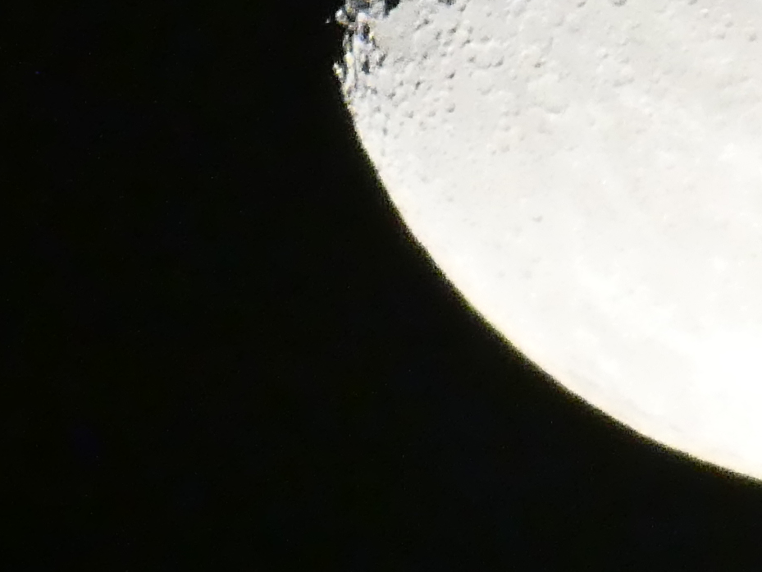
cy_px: -45
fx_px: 139206
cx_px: 1008
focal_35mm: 6323
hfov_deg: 0.3
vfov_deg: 0.2
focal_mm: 215
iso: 640
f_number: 8
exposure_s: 1/100
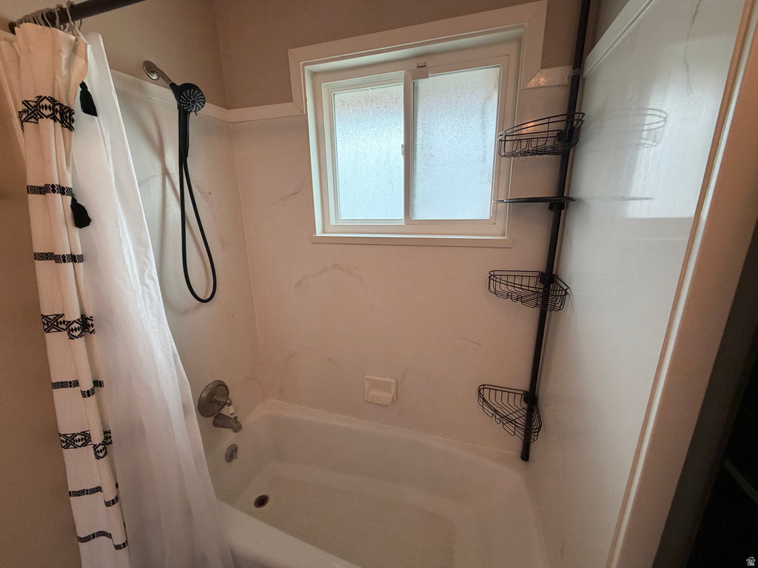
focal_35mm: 14
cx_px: 379
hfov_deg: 102.1
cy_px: 284
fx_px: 307
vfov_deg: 85.7
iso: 250
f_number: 2.2
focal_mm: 2.22
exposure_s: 1/120
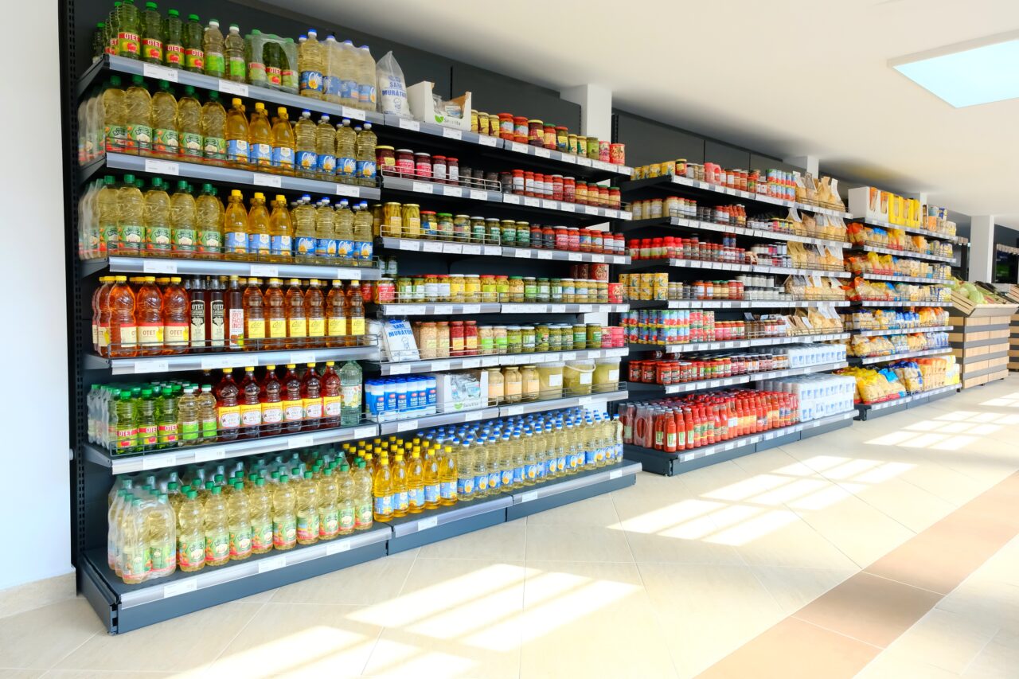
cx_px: 510
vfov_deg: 53.1
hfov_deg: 73.8
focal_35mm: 24
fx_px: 679
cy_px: 340
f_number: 10
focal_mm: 16
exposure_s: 1/200
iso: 1600
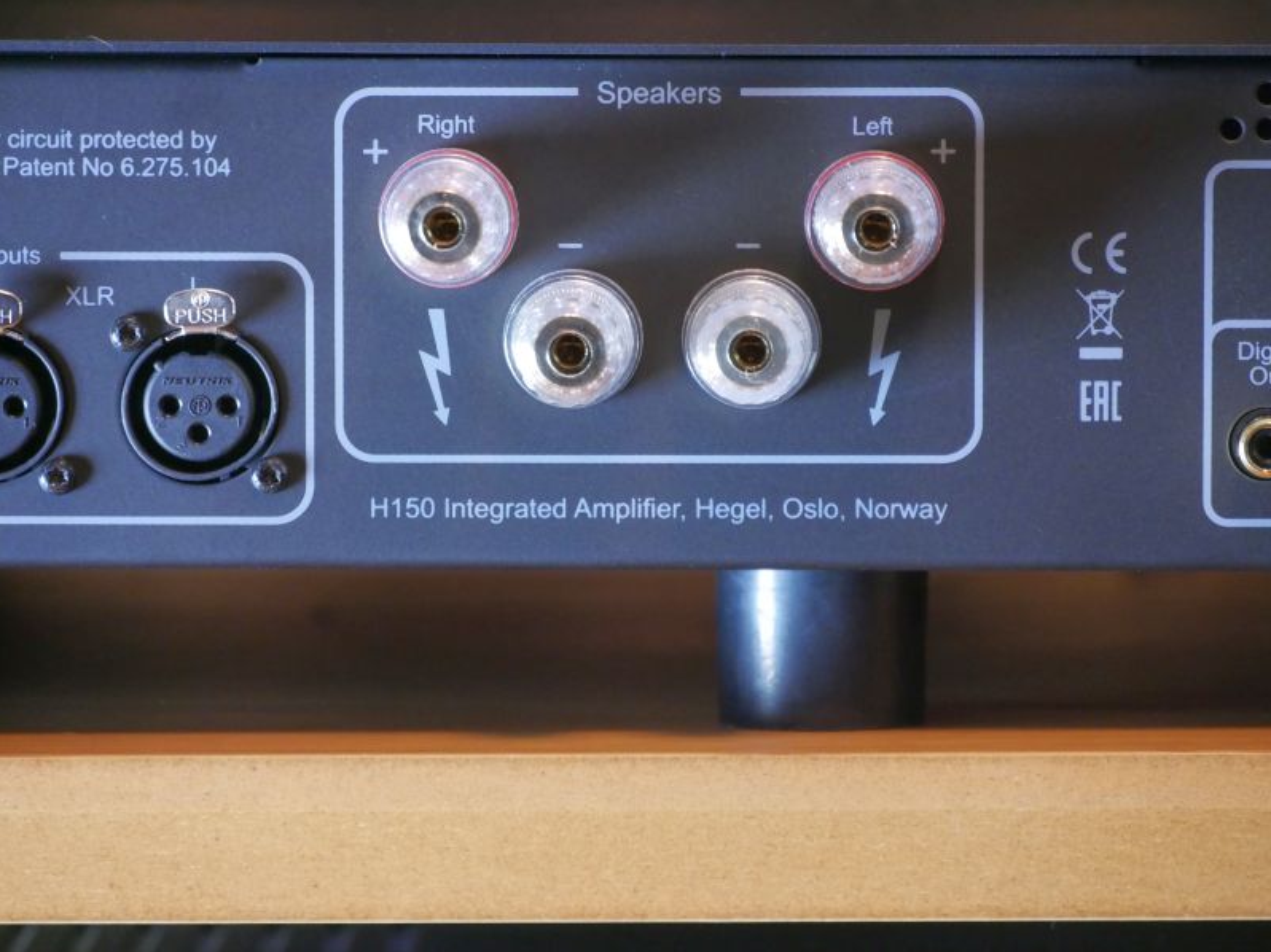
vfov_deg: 5.3
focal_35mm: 281
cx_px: 636
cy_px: 475
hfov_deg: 7.1
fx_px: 10314
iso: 3200
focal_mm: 140
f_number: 5.6
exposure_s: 1/25
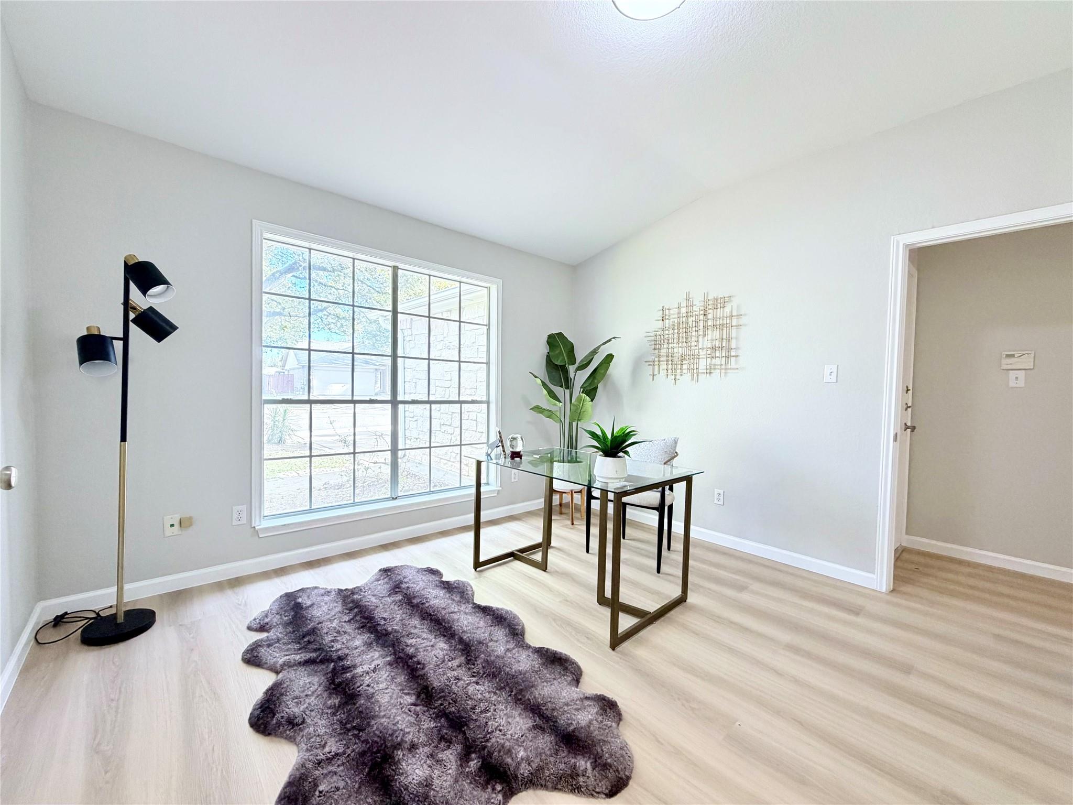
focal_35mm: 14
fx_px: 434
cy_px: 402
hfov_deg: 102.1
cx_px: 536
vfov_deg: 85.7
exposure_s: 1/69
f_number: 2.2
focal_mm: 2.22
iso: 320
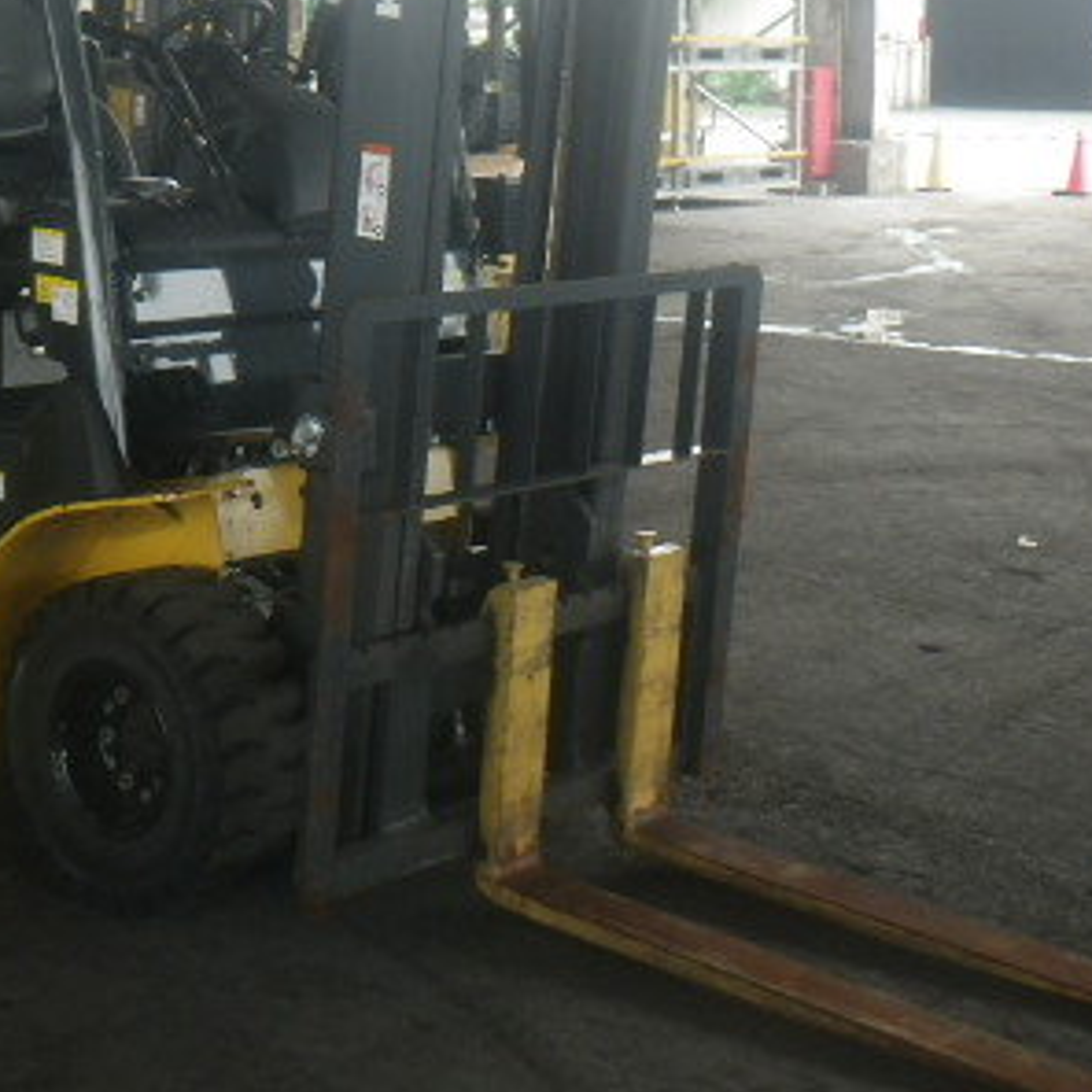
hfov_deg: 26.2
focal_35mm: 65
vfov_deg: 26.2
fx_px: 2320
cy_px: 295
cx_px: 314
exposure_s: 1/50
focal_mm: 6.1
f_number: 3.8
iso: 160
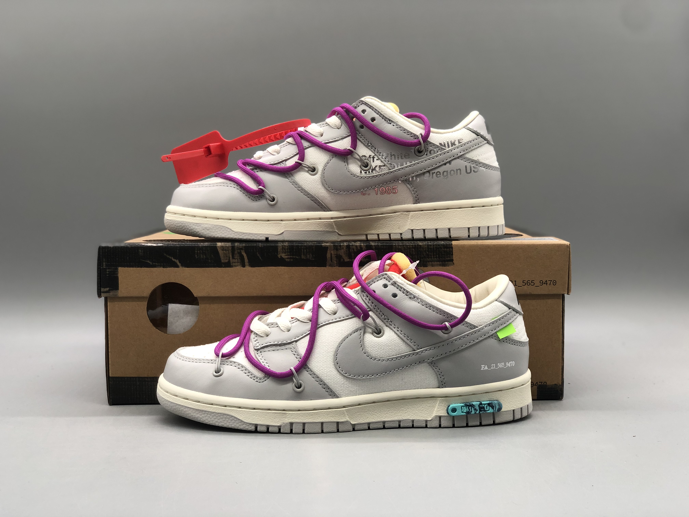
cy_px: 258
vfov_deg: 28.0
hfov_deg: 36.8
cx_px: 344
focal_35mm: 52
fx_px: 1035
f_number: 2.4
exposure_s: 1/59
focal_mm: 6
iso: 25
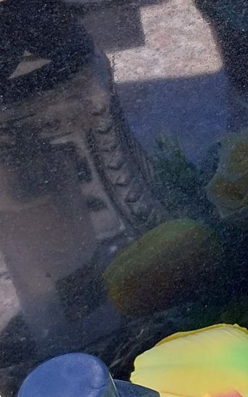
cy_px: -57
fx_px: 1114
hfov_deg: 11.3
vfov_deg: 19.2
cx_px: 521
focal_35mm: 103
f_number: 1.8
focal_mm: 4
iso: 25
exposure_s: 1/133
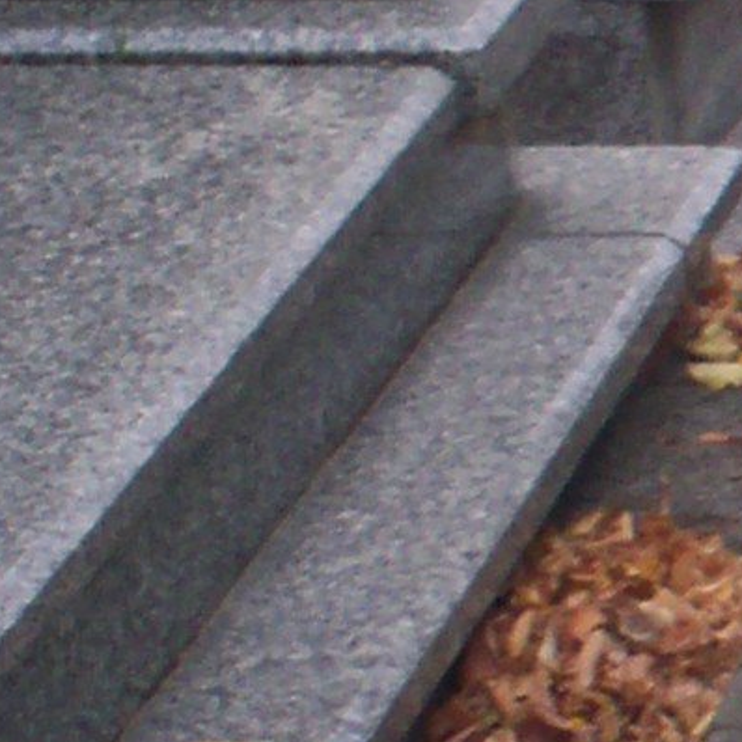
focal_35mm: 206
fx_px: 4996
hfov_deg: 7.8
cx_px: 1915
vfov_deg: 8.5
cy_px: 442
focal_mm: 6
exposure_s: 1/68.1
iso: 100
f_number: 4.5
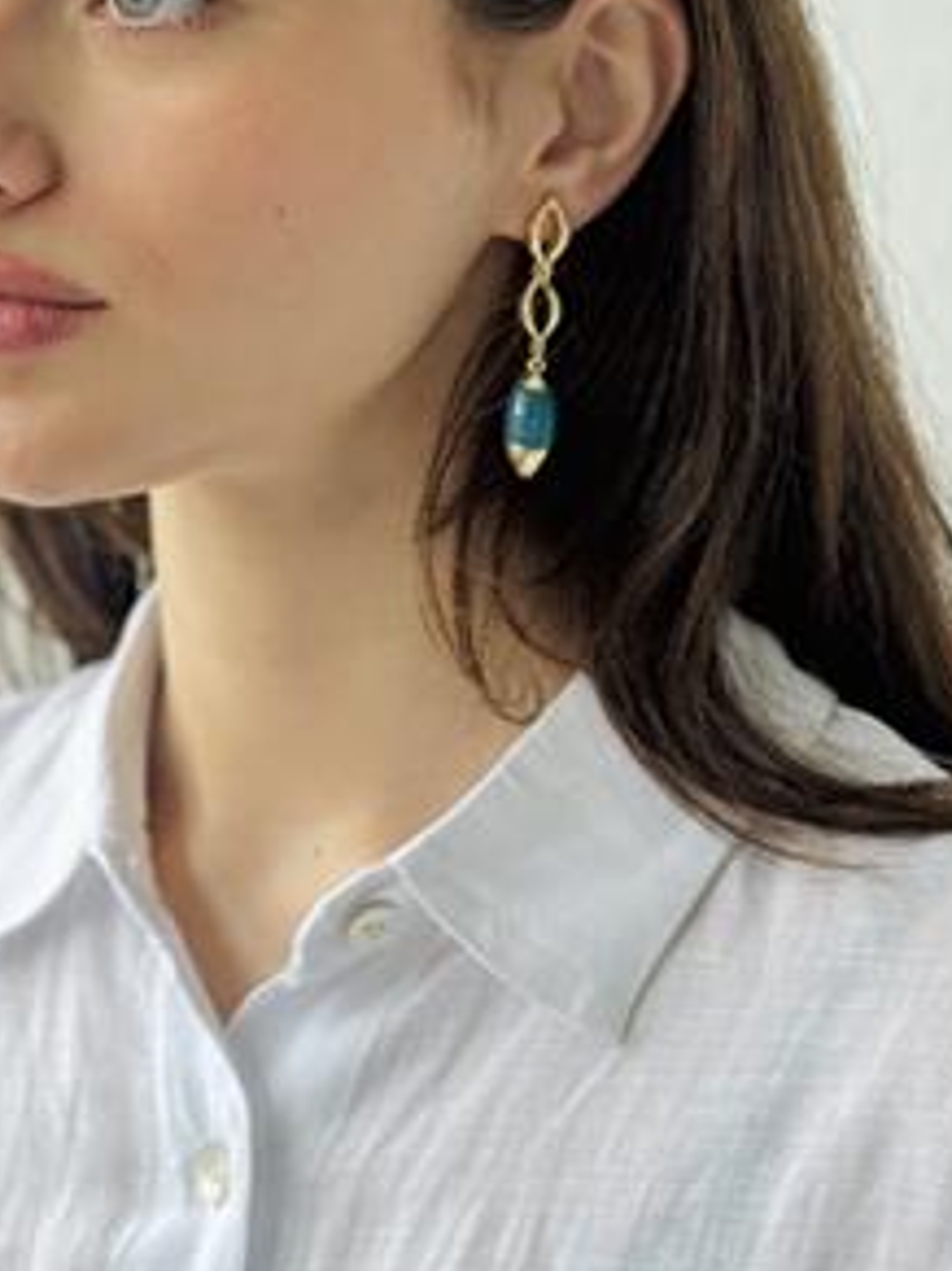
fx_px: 3229
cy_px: 356
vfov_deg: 22.1
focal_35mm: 88
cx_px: 349
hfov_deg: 16.7
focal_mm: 6.76
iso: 160
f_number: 1.78
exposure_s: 1/60
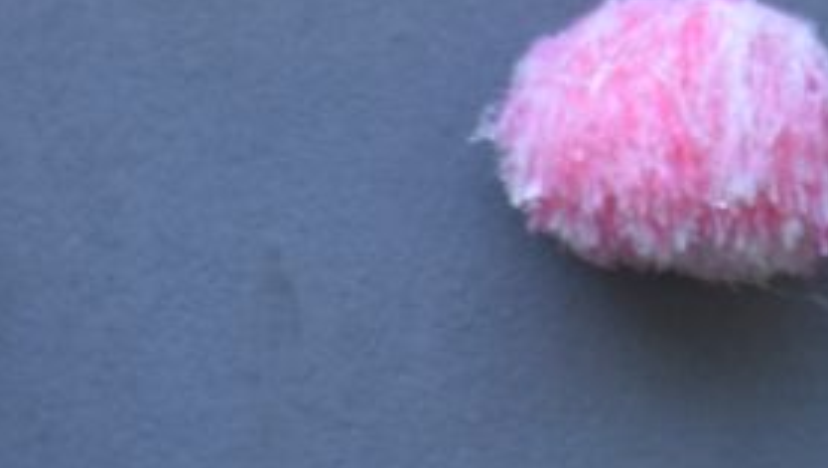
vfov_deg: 1.1
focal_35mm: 1102
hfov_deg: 2.0
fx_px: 24218
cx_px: 1519
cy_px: -538
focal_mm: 122
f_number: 5.6
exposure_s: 1/500
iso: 800
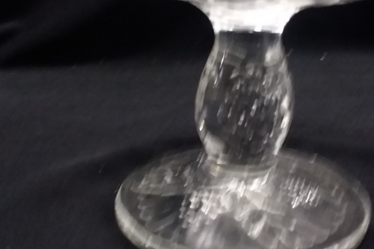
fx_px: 322
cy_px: 136
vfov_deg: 42.3
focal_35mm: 31
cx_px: 190
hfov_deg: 60.3
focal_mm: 2.47
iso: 200
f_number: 1.9
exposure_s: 1/17
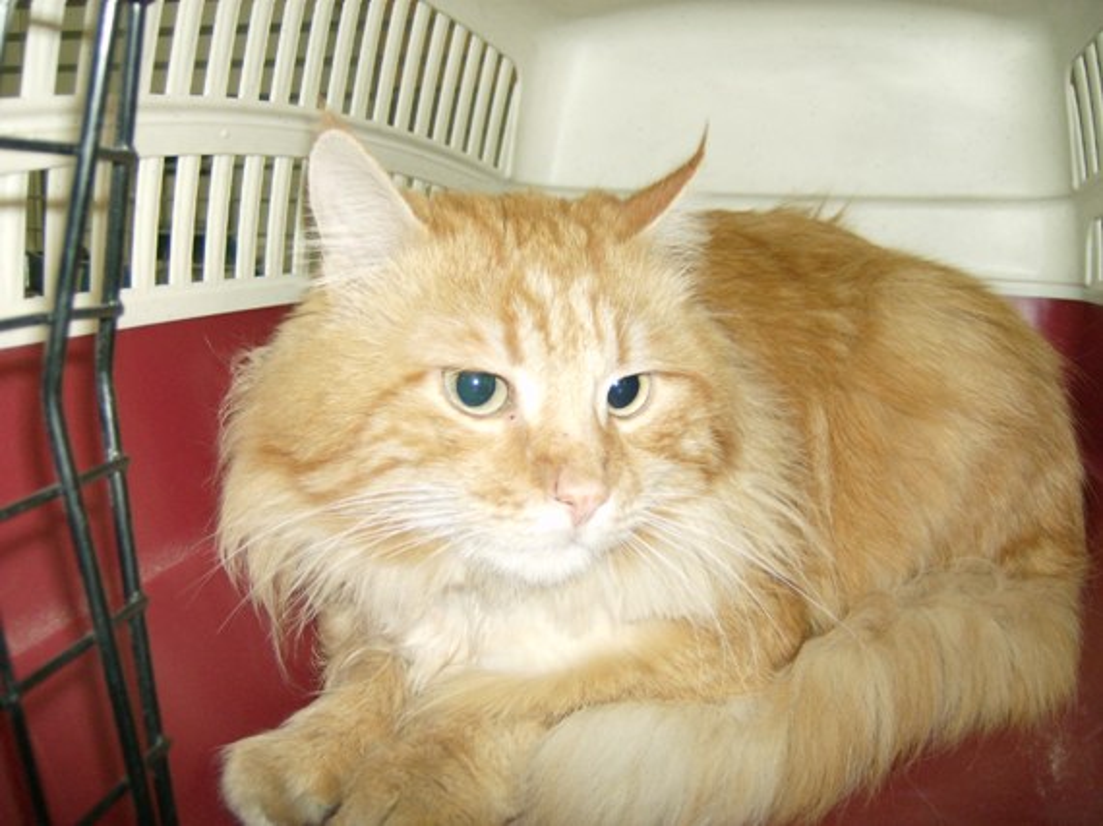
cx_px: 552
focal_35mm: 36
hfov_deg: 51.4
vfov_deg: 39.6
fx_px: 1147
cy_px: 413
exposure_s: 1/60
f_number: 2.8
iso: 200
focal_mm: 6
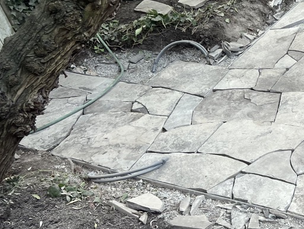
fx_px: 536
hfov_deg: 28.3
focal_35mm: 61
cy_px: 115
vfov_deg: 24.1
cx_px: 347
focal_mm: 5.7
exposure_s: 1/121
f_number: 1.5
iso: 80
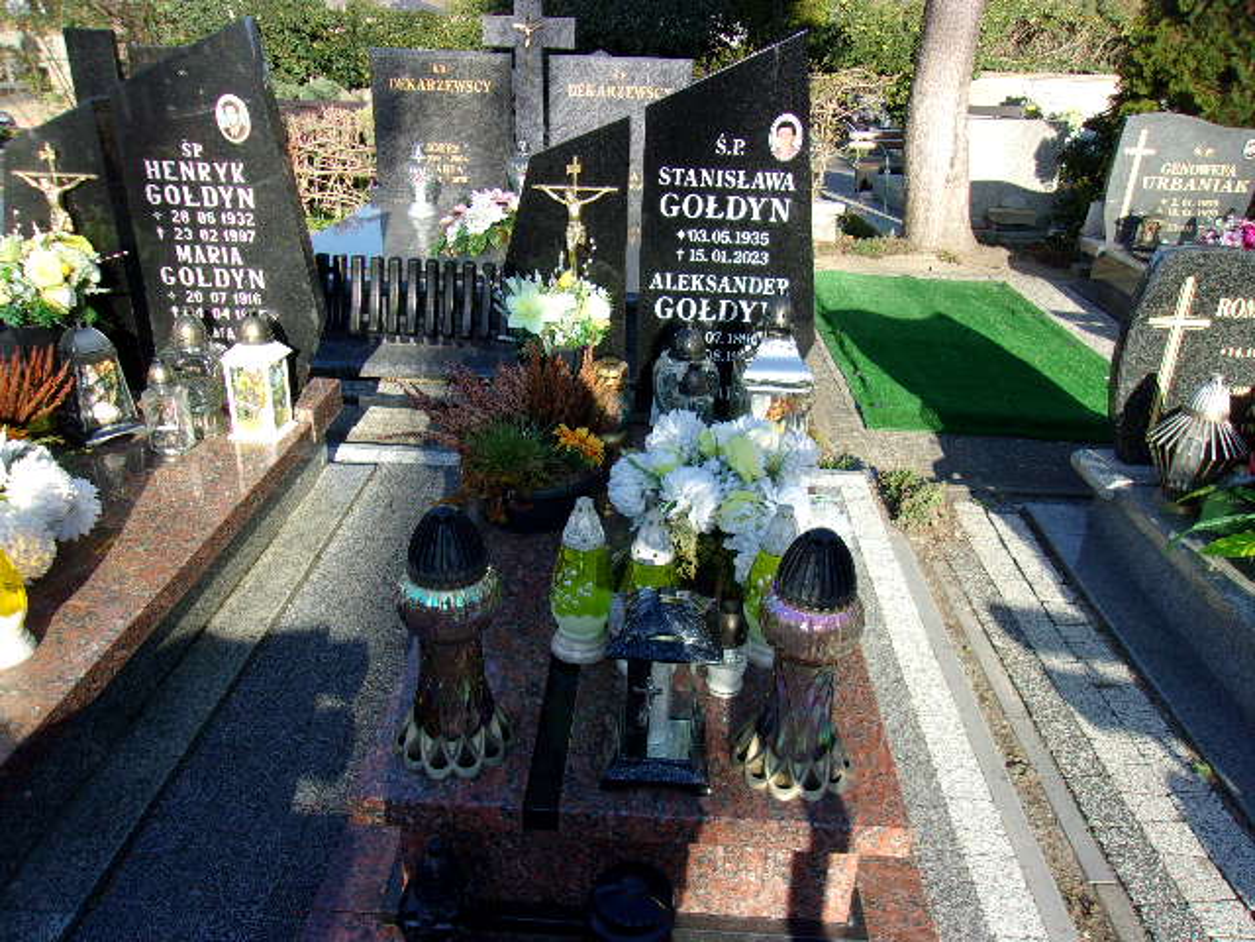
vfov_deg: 51.4
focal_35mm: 27
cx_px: 628
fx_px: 979
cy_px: 471
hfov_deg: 65.3
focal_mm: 4.9
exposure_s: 1/350
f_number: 3
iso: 80
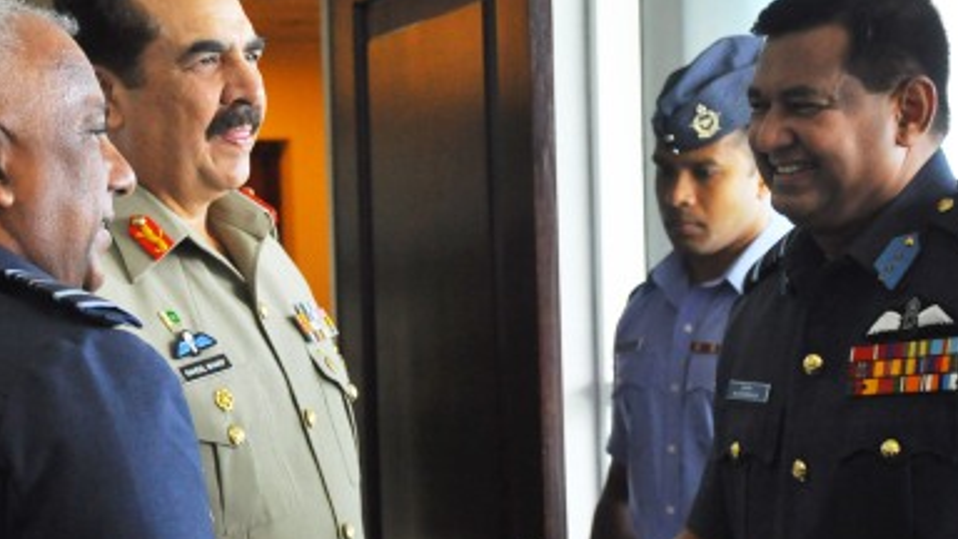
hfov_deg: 20.7
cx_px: 344
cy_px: 312
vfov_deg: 11.8
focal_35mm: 103
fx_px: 2616
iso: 800
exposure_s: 1/100
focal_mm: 42
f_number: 4.8
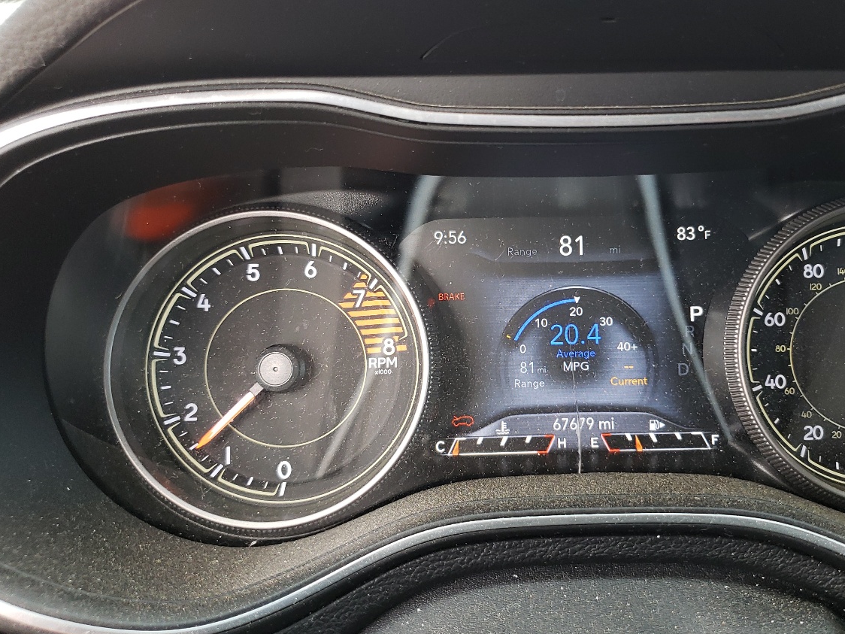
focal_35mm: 37
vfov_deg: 38.7
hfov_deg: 49.5
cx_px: 547
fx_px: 903
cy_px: 307
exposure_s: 1/120
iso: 94
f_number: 1.5
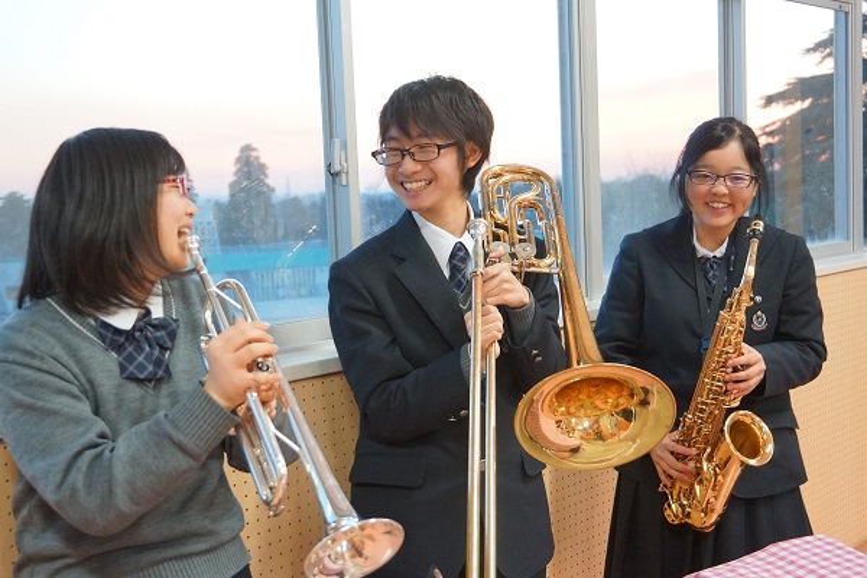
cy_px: 289
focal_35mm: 46
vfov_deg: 29.2
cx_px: 434
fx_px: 1108
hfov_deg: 42.7
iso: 1600
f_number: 4.5
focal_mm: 31
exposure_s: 1/80
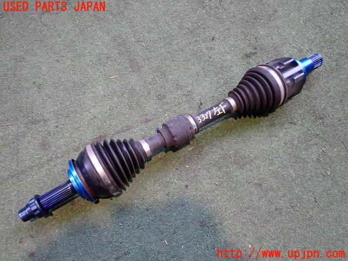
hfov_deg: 60.0
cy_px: 130
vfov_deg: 46.8
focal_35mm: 30
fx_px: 302
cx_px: 174
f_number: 2.3
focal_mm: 5.4
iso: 250
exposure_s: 1/30
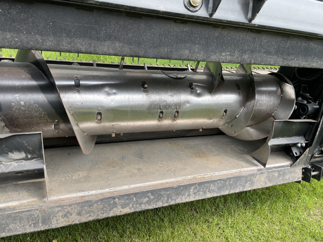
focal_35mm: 26
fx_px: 243
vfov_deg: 53.1
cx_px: 162
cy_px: 121
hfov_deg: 67.3
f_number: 1.6
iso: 32
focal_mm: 4.2
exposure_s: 1/572
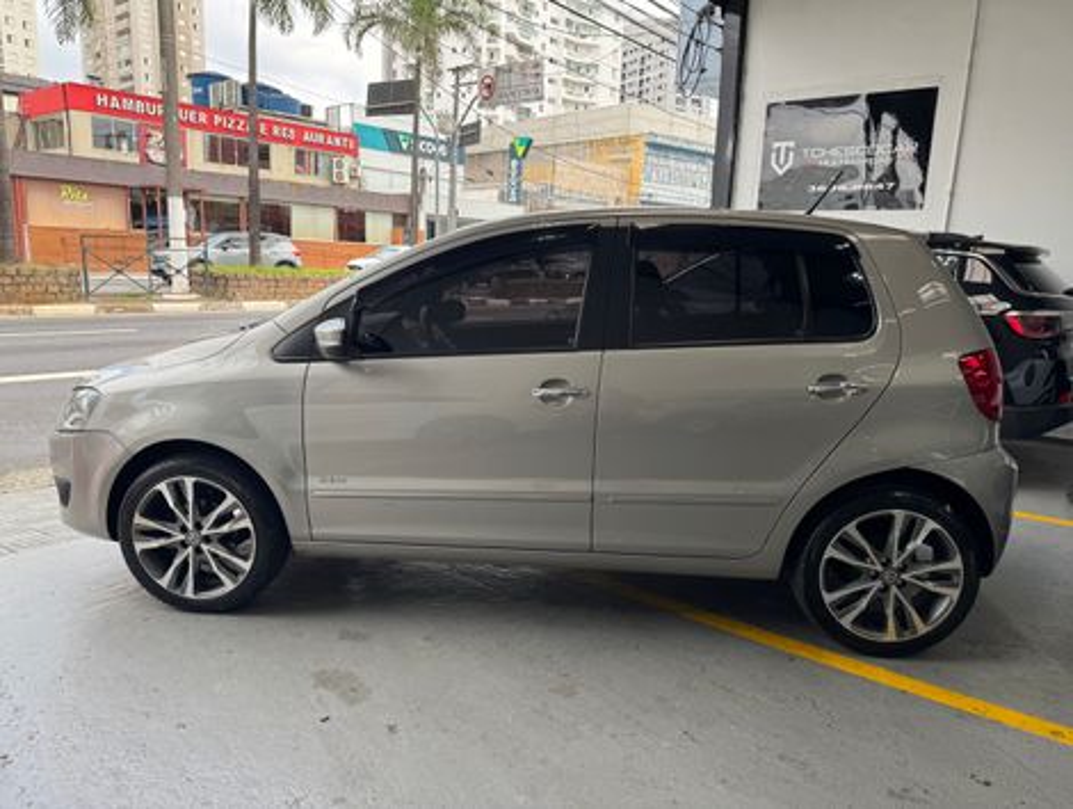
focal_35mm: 24
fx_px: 745
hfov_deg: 71.5
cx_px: 536
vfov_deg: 56.9
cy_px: 404
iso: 80
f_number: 1.78
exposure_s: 1/715
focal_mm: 6.76
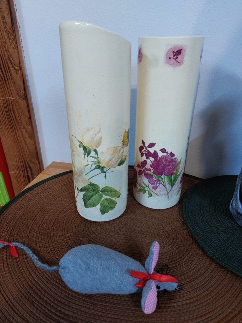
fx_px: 224
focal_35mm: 24
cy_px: 162
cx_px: 121
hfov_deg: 56.8
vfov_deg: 71.6
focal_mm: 5.23
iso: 200
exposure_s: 1/50
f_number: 1.8
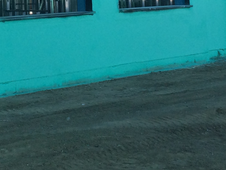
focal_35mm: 116
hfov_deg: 16.7
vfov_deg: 11.9
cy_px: -118
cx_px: 9
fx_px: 757
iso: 32
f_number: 2.2
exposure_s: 1/746
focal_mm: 4.15
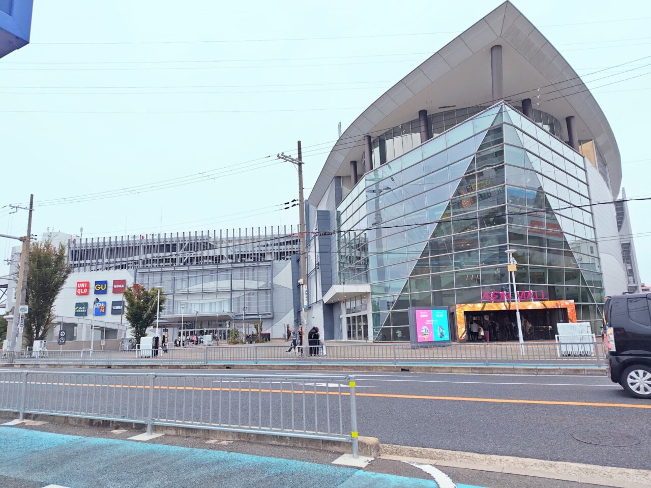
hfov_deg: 73.9
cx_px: 326
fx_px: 433
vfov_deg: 58.9
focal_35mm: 23
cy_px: 244
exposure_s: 1/568
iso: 50
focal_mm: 5.56
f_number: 1.9
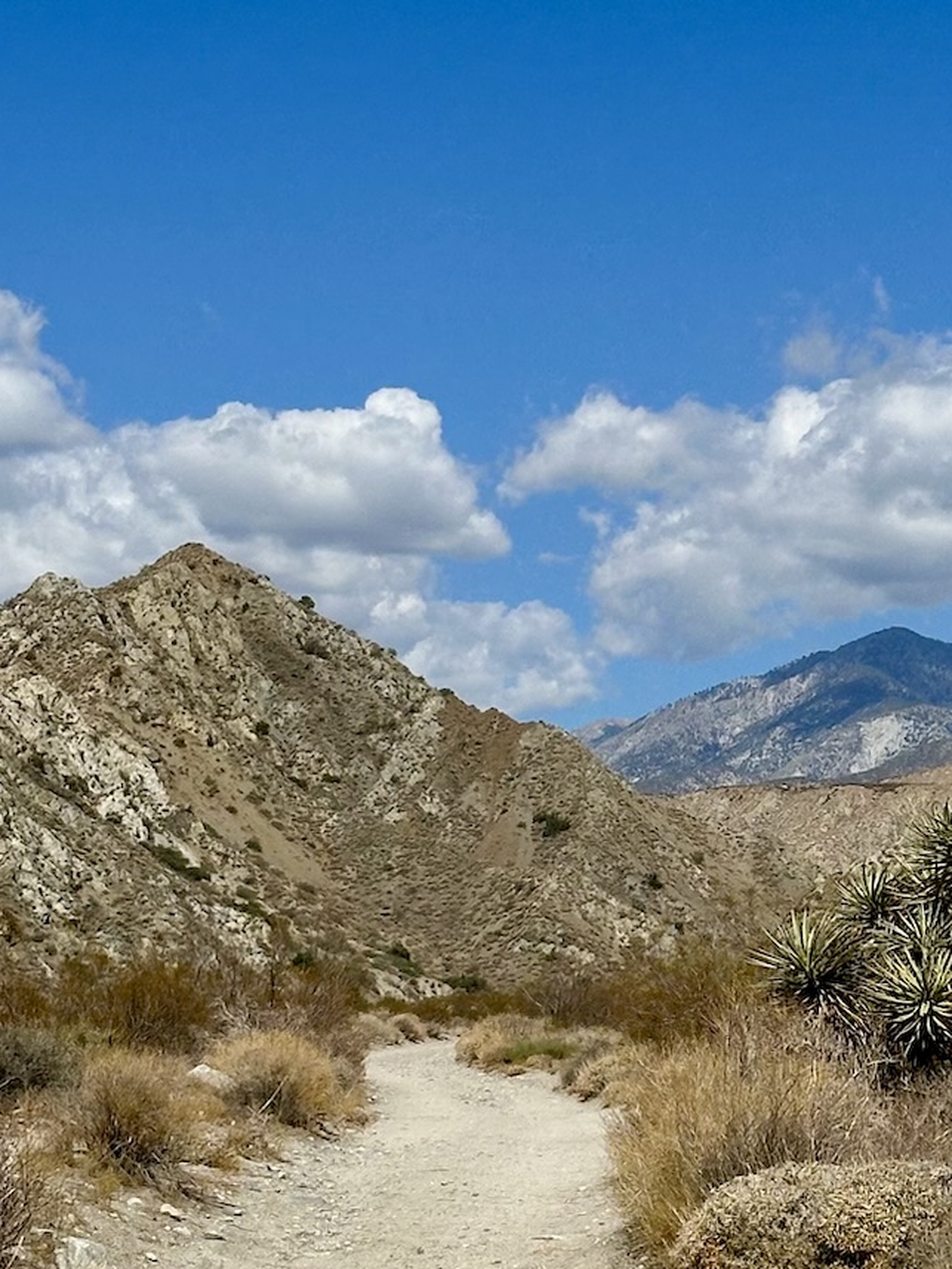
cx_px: 693
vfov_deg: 17.5
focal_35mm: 112
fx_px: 4106
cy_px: 841
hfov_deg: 13.2
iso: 64
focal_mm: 6.86
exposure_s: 1/8197
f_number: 1.78
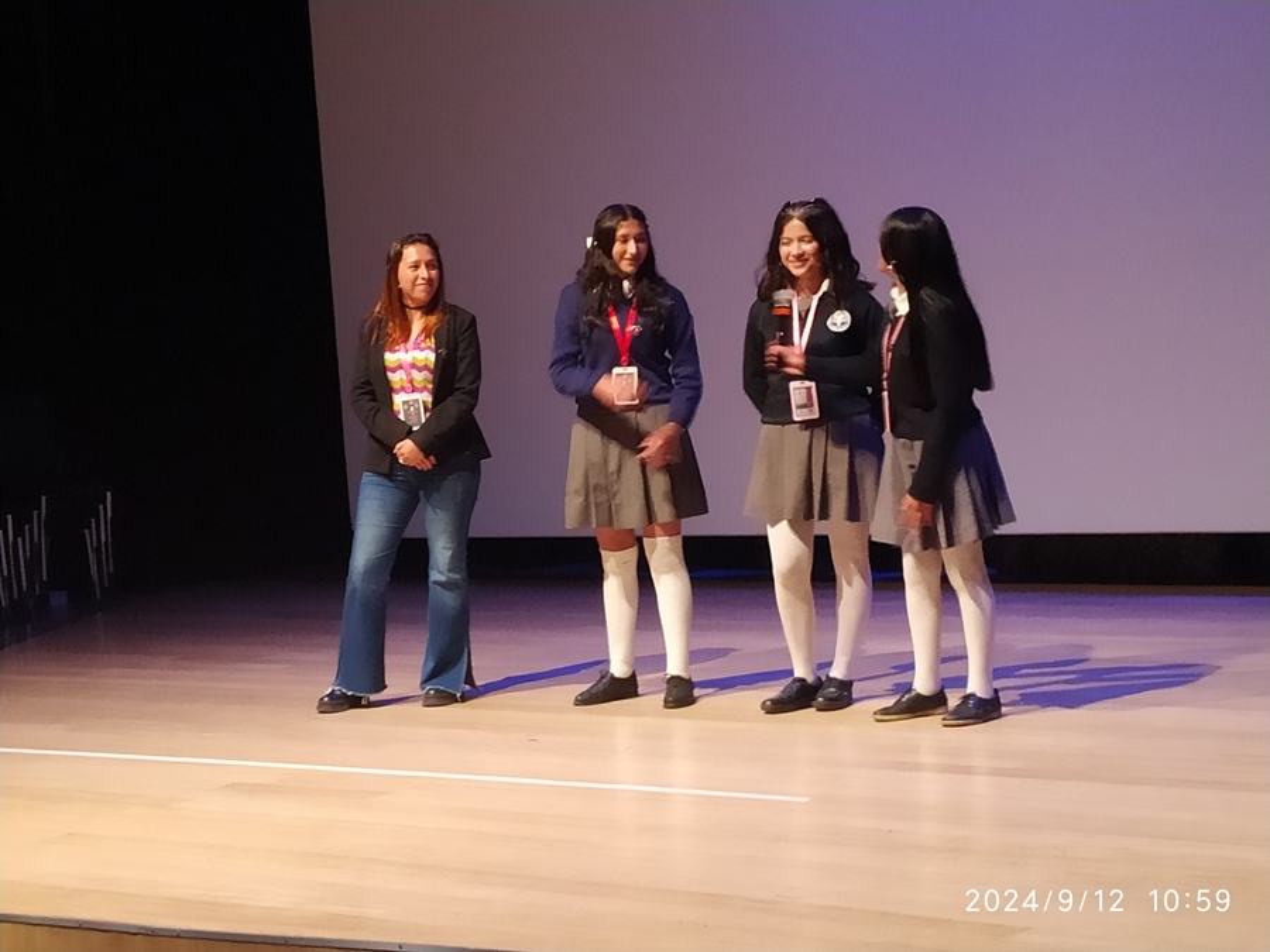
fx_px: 881
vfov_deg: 56.8
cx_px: 635
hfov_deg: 71.6
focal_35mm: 24
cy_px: 476
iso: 320
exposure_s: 1/20
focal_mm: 3.94
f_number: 1.9
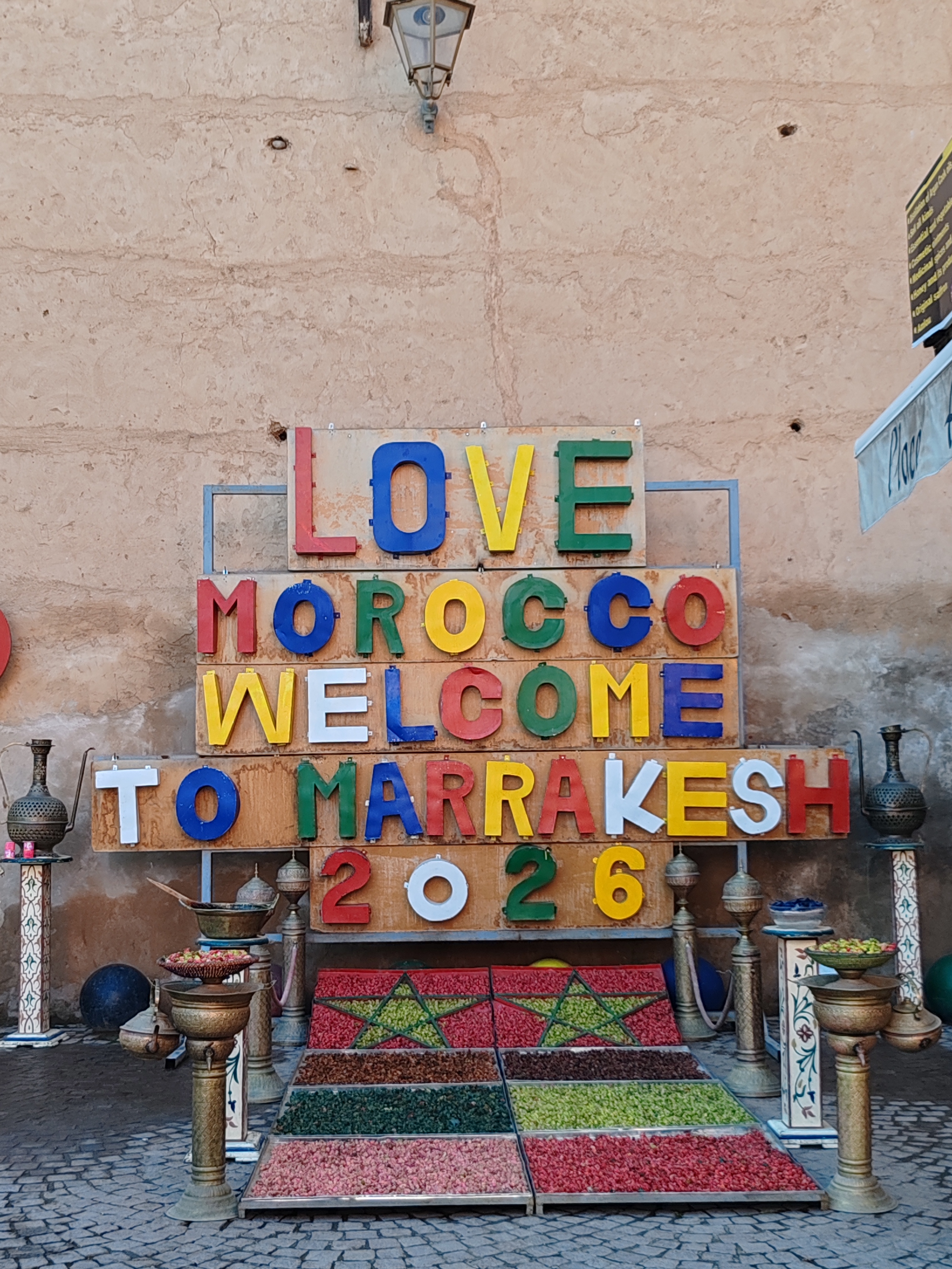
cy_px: 634
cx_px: 476
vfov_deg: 42.1
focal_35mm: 45
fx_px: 1650
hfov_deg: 32.2
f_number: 1.9
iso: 100
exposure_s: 1/100
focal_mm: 6.12
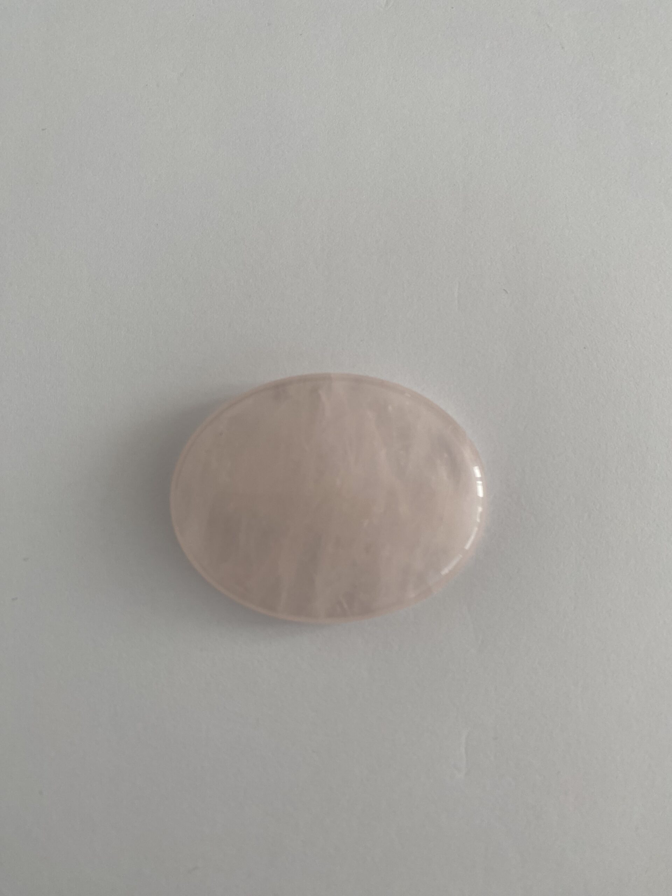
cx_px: 336
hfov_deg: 54.9
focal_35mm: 25
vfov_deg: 69.4
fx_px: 647
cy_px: 448
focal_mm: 4.25
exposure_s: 1/121
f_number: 1.8
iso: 100
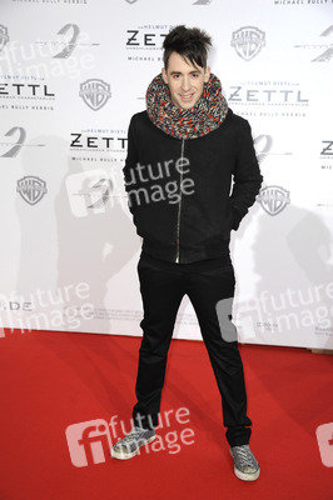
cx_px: 166
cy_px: 250
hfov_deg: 25.9
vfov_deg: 38.2
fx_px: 723
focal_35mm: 52
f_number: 5.6
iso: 800
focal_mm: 52
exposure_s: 1/160
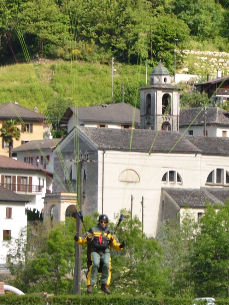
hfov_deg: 4.2
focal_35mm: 350
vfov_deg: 5.7
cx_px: 133
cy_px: 128
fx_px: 3086
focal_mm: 105
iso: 200
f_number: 8
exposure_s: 1/250
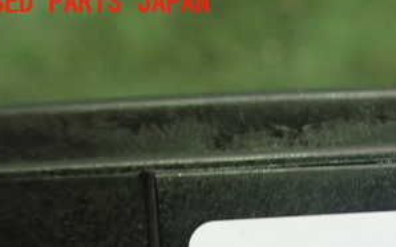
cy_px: 286
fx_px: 690
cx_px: 367
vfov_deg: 19.3
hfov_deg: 30.4
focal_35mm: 64
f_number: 2.3
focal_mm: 5.4
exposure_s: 1/60
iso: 800
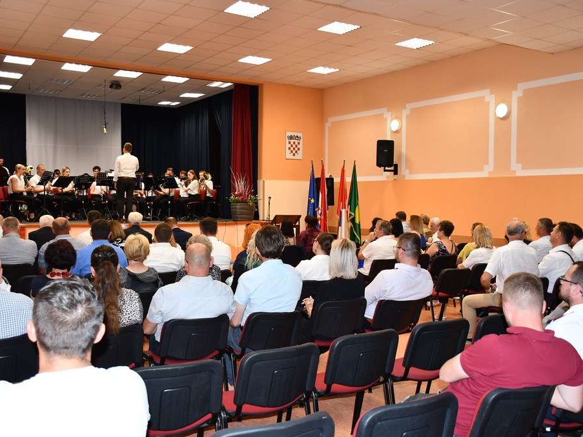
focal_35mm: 36
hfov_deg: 51.4
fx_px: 606
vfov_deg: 39.6
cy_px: 218
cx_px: 297
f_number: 3.5
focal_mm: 22
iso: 900
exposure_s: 1/60
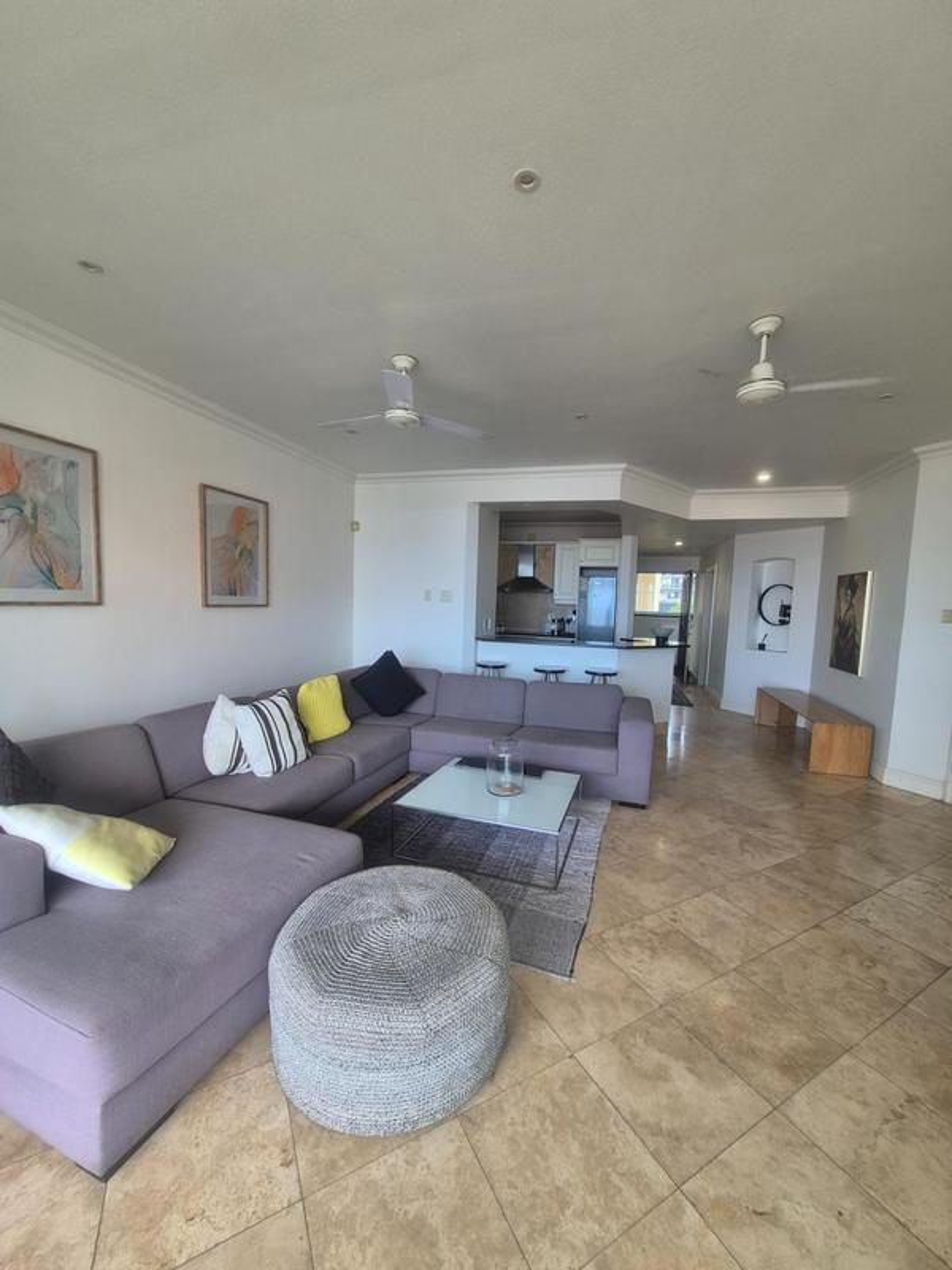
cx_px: 476
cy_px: 635
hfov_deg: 89.9
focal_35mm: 13
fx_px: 477
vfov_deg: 106.2
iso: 64
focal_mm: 1.74
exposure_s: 1/100
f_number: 2.2
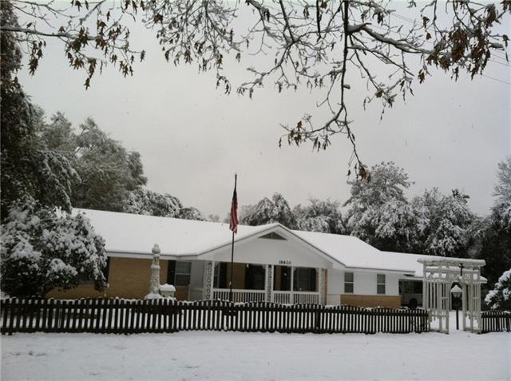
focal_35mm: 35
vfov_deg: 40.5
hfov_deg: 52.7
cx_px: 256
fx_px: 516
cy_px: 190
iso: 80
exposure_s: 1/577
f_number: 2.8
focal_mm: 3.85
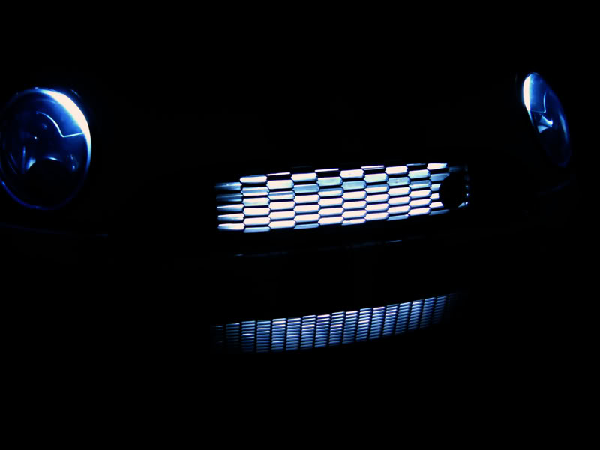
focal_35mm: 35
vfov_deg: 40.7
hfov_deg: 52.6
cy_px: 225
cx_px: 300
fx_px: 607
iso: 100
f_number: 2.8
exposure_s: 1
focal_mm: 5.8
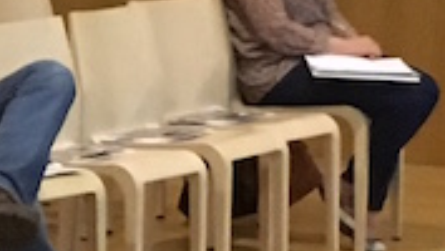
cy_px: 369
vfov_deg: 5.6
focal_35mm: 214
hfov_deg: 10.0
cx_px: -28
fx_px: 2528
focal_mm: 4.15
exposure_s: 1/17
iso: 320
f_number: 2.2
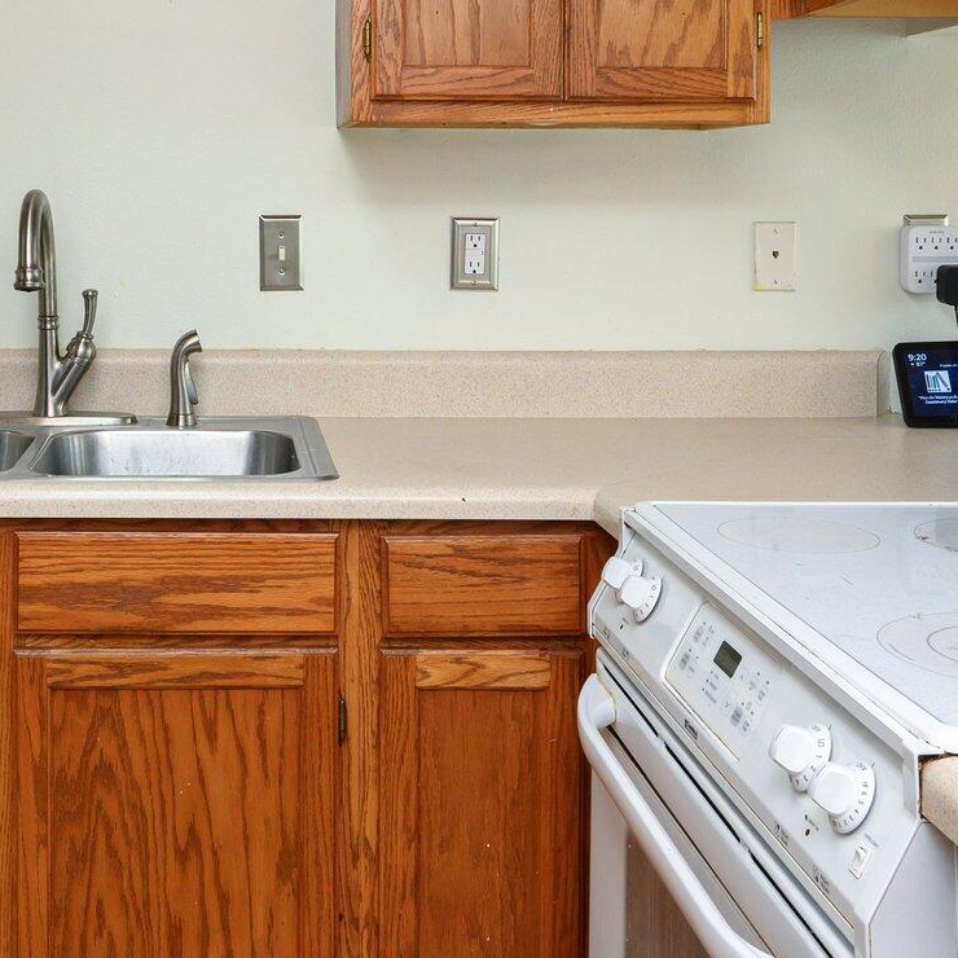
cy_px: 177
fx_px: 1508
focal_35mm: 48
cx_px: 223
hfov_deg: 34.4
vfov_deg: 34.1
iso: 320
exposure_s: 1/30
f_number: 9
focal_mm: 20.5
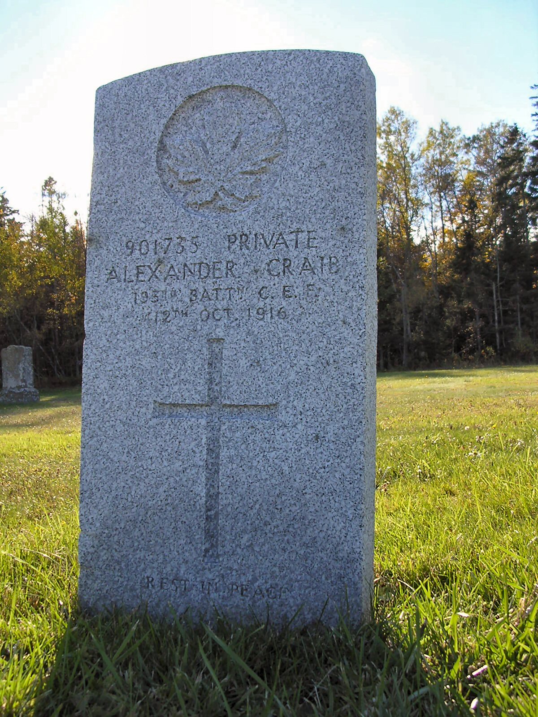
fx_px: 787
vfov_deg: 49.0
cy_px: 358
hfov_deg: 37.7
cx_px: 269
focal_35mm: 38
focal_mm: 5.8
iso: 100
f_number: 2.8
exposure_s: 1/481
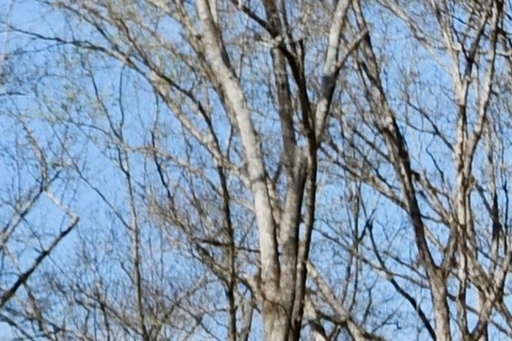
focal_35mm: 199
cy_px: 542
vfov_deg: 6.8
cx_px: -362
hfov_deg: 9.9
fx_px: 2829
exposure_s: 1/250
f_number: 9
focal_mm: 21
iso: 100
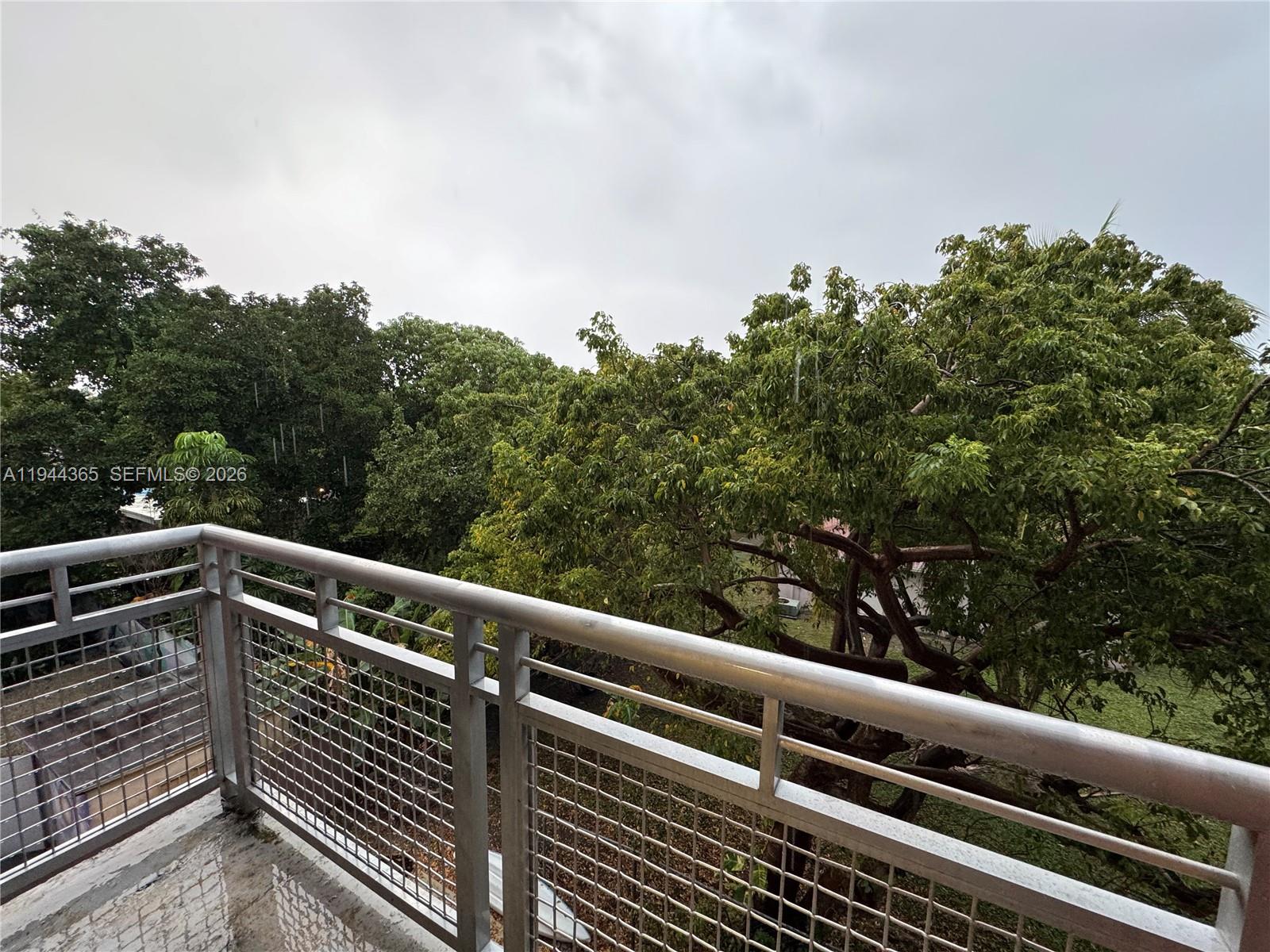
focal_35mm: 14
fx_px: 514
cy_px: 476
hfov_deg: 102.1
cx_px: 635
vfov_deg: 85.7
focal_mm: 2.22
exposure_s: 1/60
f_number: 2.2
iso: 160
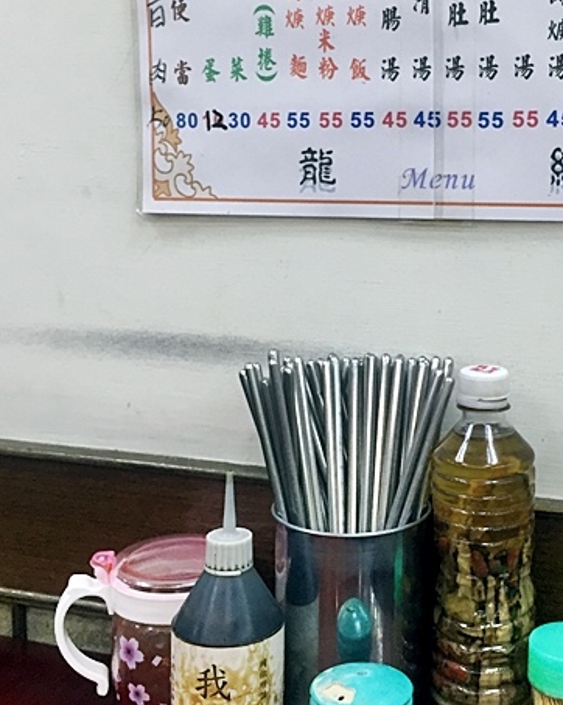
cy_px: 260
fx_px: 1042
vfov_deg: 37.1
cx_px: 426
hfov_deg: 29.7
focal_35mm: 50
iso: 40
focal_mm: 4.15
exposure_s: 1/30
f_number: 2.2
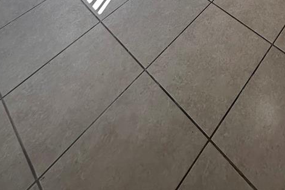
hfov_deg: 46.0
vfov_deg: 20.7
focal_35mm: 37
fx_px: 293
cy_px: -170
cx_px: 265
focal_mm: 2.22
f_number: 2.2
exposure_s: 1/129
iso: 40
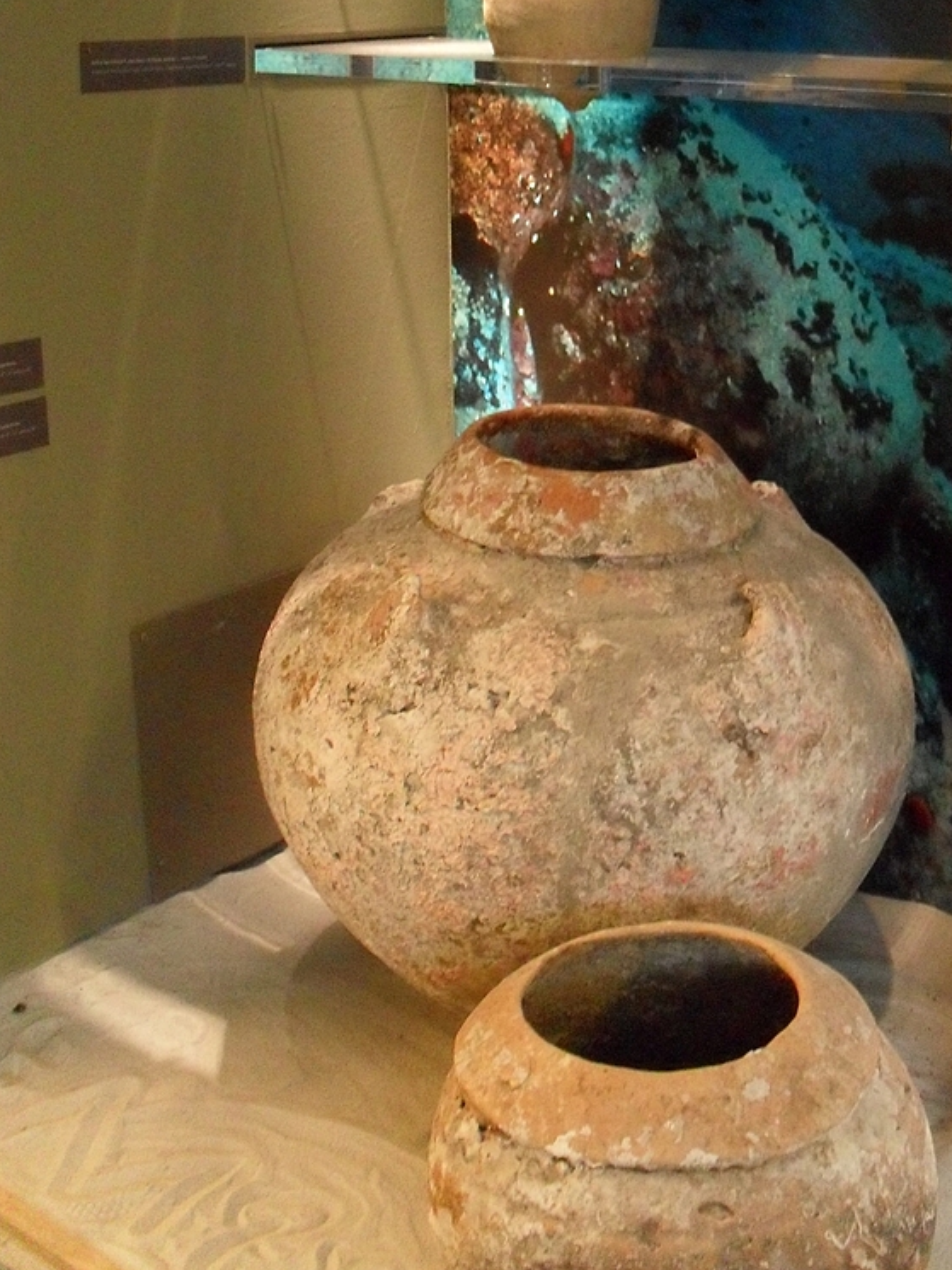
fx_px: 1723
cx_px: 589
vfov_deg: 40.0
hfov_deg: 30.8
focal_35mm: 47
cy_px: 430
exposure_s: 1/15
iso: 400
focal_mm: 6.3
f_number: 3.2
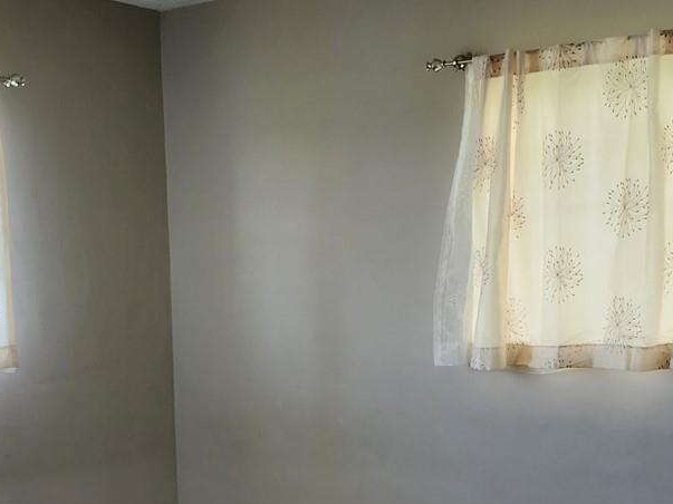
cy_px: 455
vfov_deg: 23.4
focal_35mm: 61
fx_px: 1186
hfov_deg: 31.5
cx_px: 235
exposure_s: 1/120
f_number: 1.8
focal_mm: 6.4
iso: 400
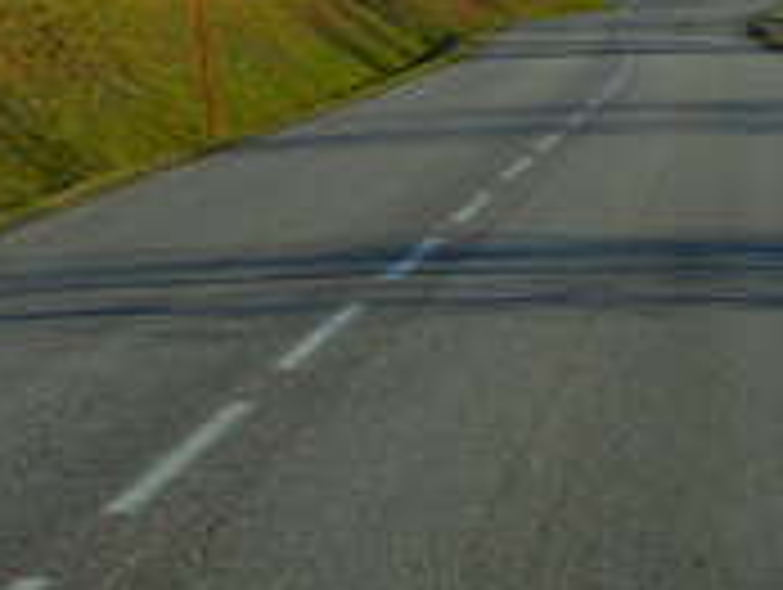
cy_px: -365
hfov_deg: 9.7
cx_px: 369
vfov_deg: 7.2
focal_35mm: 203
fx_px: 4598
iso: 80
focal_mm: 10.5
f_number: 5.1
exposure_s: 1/500
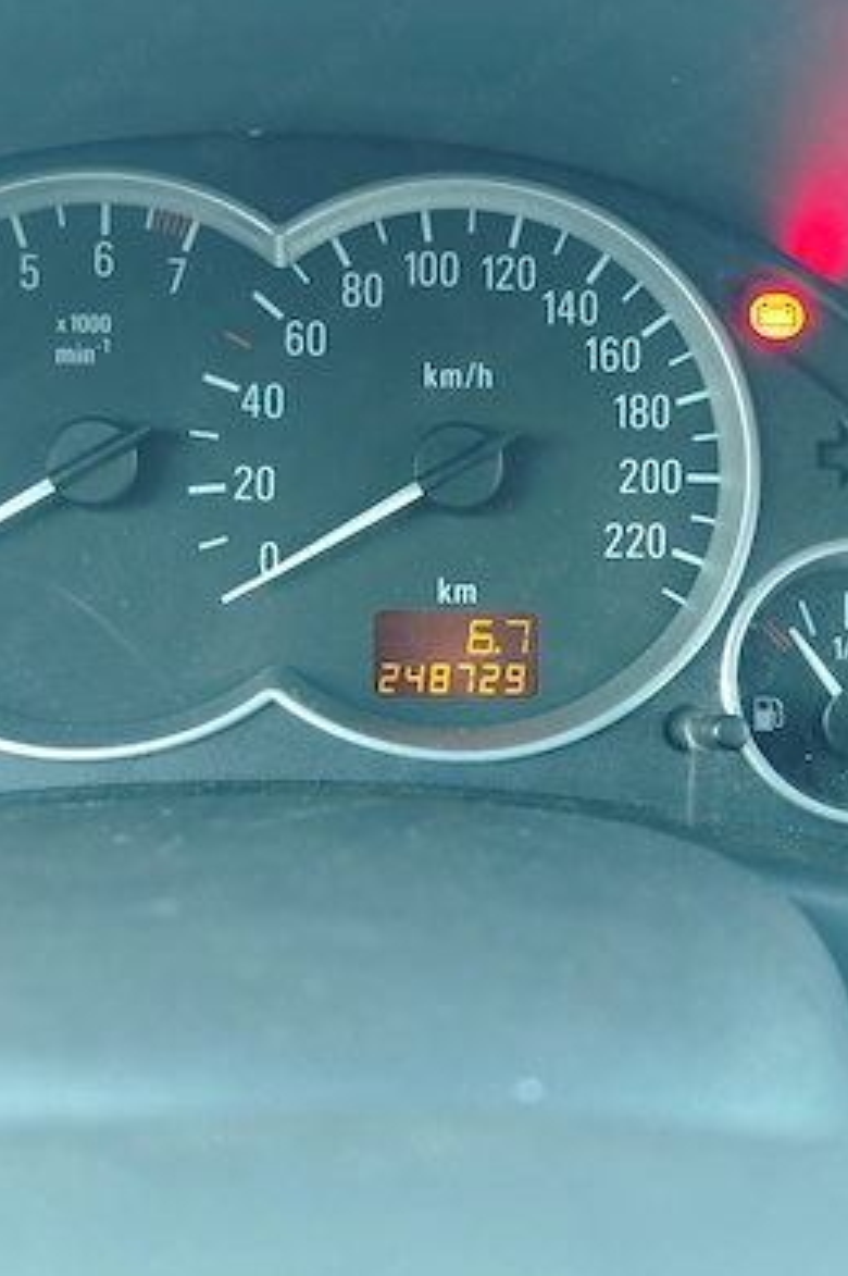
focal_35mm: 49
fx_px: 1734
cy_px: 640
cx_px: 431
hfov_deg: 27.5
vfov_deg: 40.4
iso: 1250
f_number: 2
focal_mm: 8.72
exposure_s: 1/25
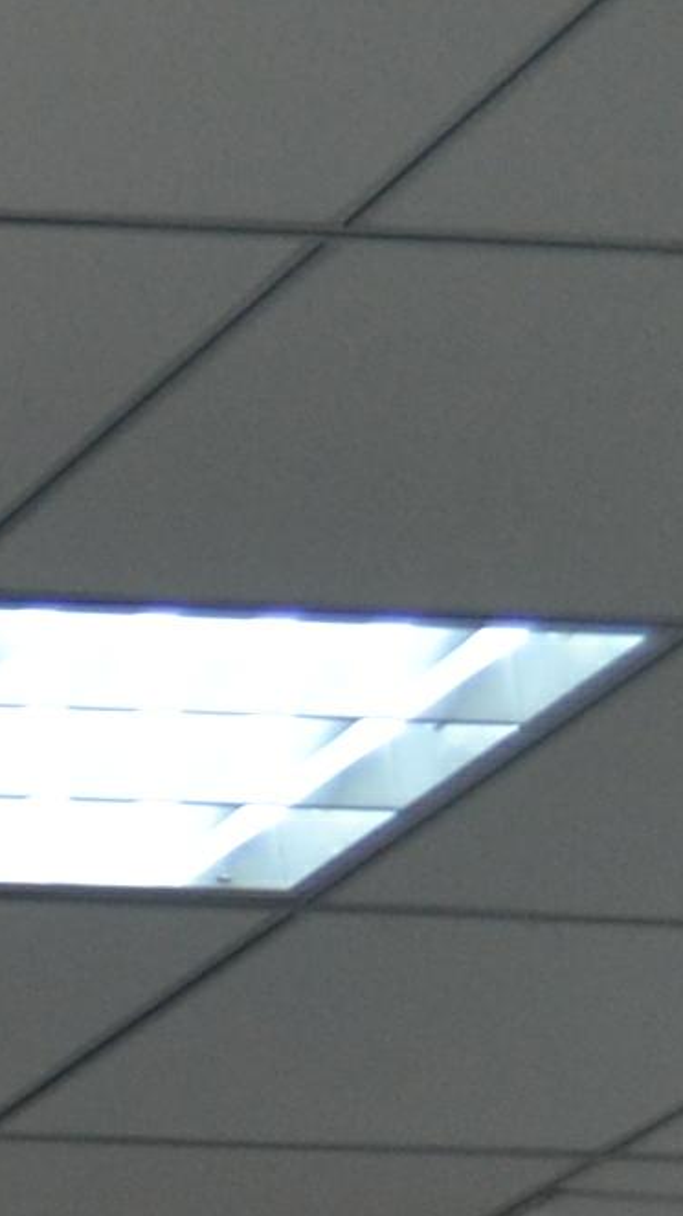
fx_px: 6348
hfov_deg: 4.8
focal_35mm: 197
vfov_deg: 10.5
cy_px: 1835
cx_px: -3015
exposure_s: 1/50
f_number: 3.5
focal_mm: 18
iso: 400
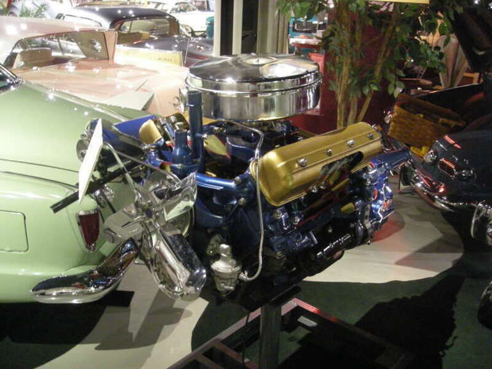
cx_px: 246
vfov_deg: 40.7
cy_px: 184
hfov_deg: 52.6
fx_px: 497
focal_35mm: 35
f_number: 2.8
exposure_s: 1/8
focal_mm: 5.7
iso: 523
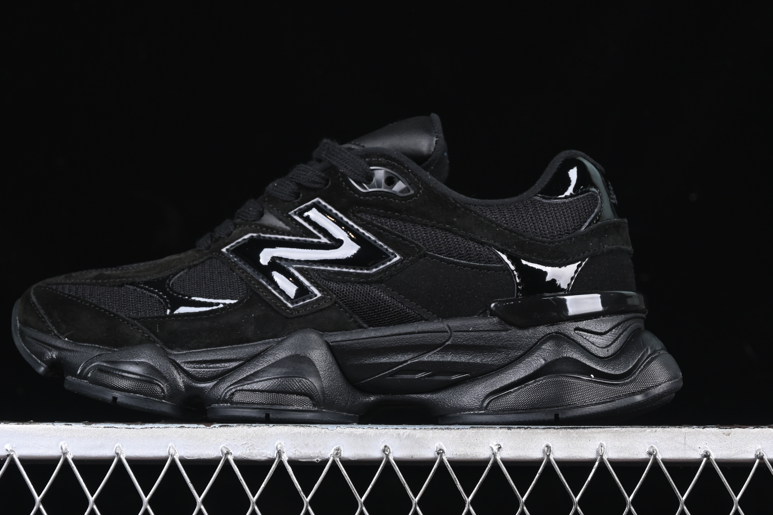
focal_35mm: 94
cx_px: 342
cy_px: 223
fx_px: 2018
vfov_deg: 14.5
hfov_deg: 21.7
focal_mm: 50
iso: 160
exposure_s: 1/60
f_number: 6.3
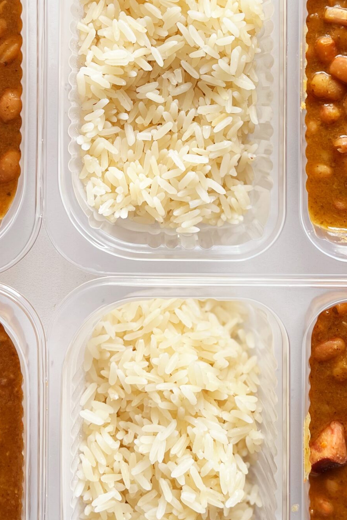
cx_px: 154
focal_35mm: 52
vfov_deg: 36.8
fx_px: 751
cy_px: 98
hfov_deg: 26.0
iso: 32
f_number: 1.6
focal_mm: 5.1
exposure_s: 1/122
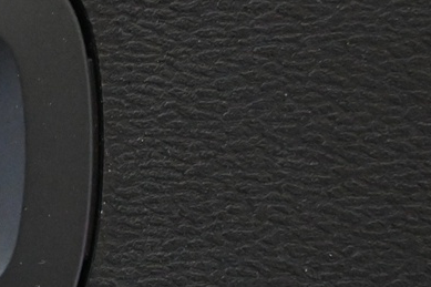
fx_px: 2692
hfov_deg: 8.8
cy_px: 135
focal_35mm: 225
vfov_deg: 6.1
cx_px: -365
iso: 5000
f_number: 5.3
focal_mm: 36
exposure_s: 1/60
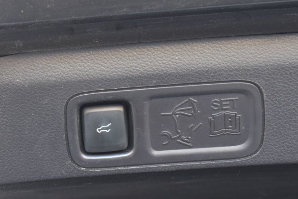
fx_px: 1066
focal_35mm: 129
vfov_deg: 10.6
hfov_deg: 15.9
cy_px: 128
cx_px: 109
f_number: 6.3
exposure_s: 1/20
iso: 400
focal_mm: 55
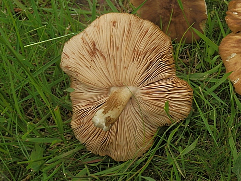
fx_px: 411
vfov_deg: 24.6
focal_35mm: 59
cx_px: 183
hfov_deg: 32.1
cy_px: 49
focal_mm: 6.7
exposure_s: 1/320
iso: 200
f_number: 3.9
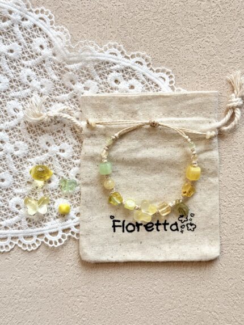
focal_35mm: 48
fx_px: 451
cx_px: 122
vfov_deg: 39.6
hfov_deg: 30.3
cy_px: 162
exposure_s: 1/255
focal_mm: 6.76
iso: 64
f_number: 1.78
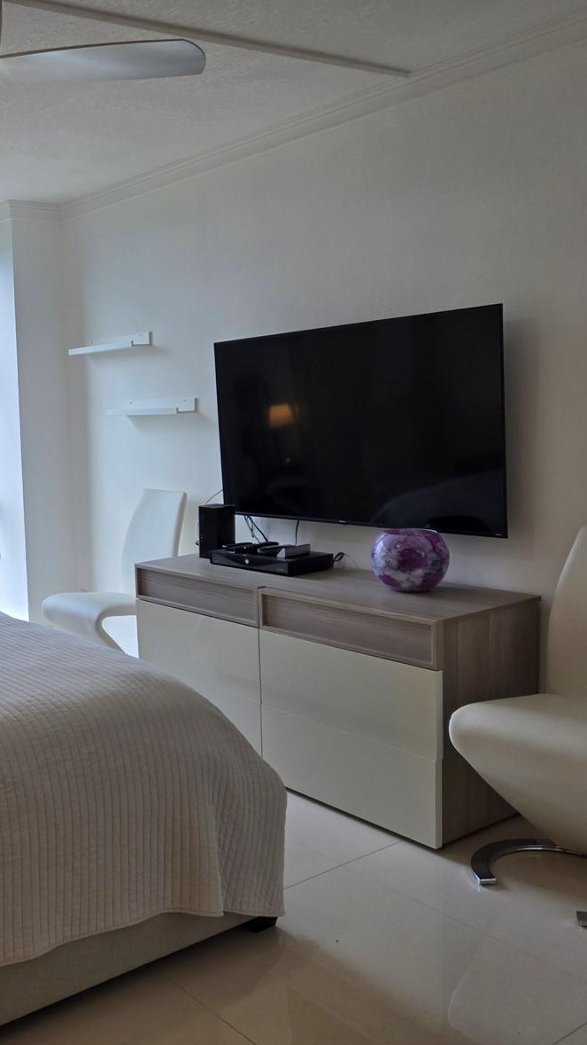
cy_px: 518
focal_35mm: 34
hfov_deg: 32.3
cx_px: 23
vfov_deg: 58.0
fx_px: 941
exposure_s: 1/120
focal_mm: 5.4
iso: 40
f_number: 1.8
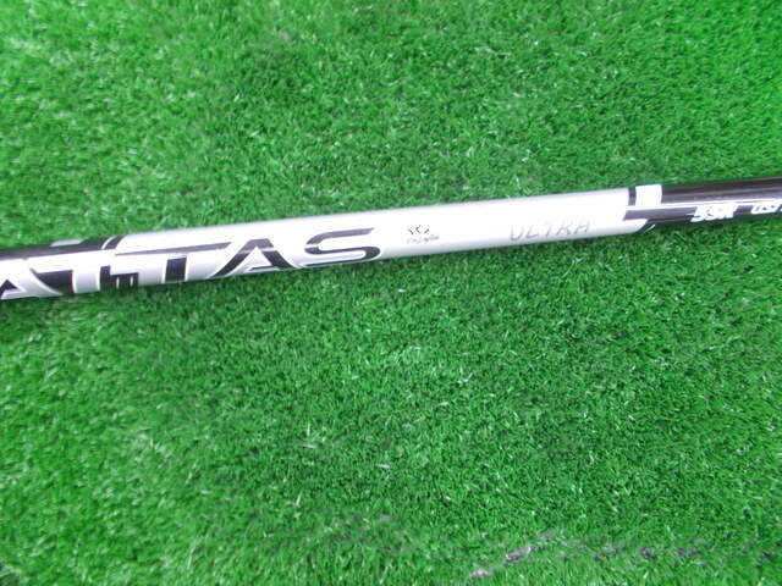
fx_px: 587
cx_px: 391
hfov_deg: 67.3
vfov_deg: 53.1
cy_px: 293
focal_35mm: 26
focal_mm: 4.6
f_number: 3.2
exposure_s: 1/6
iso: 200
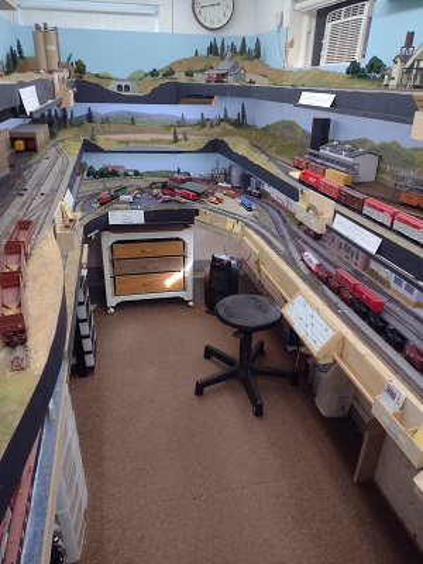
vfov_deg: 65.3
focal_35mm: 27
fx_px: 440
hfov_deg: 51.4
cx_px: 212
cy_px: 282
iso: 130
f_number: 1.7
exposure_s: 1/60
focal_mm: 4.71
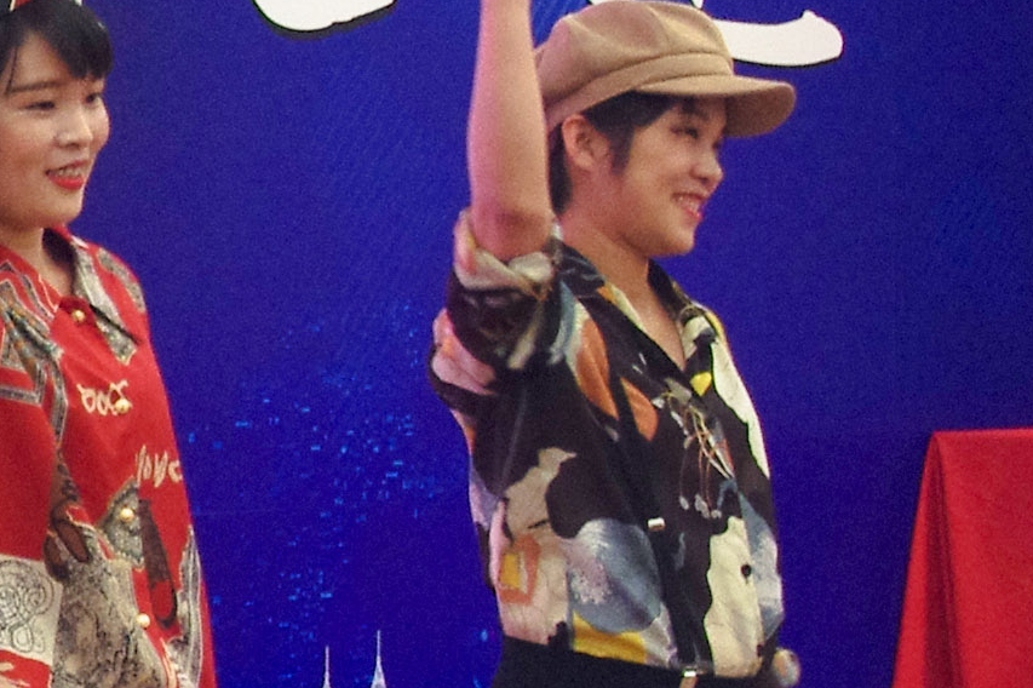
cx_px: -1084
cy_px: 293
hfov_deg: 7.9
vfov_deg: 5.5
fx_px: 7113
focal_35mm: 248
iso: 800
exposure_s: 1/60
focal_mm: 29
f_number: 6.3
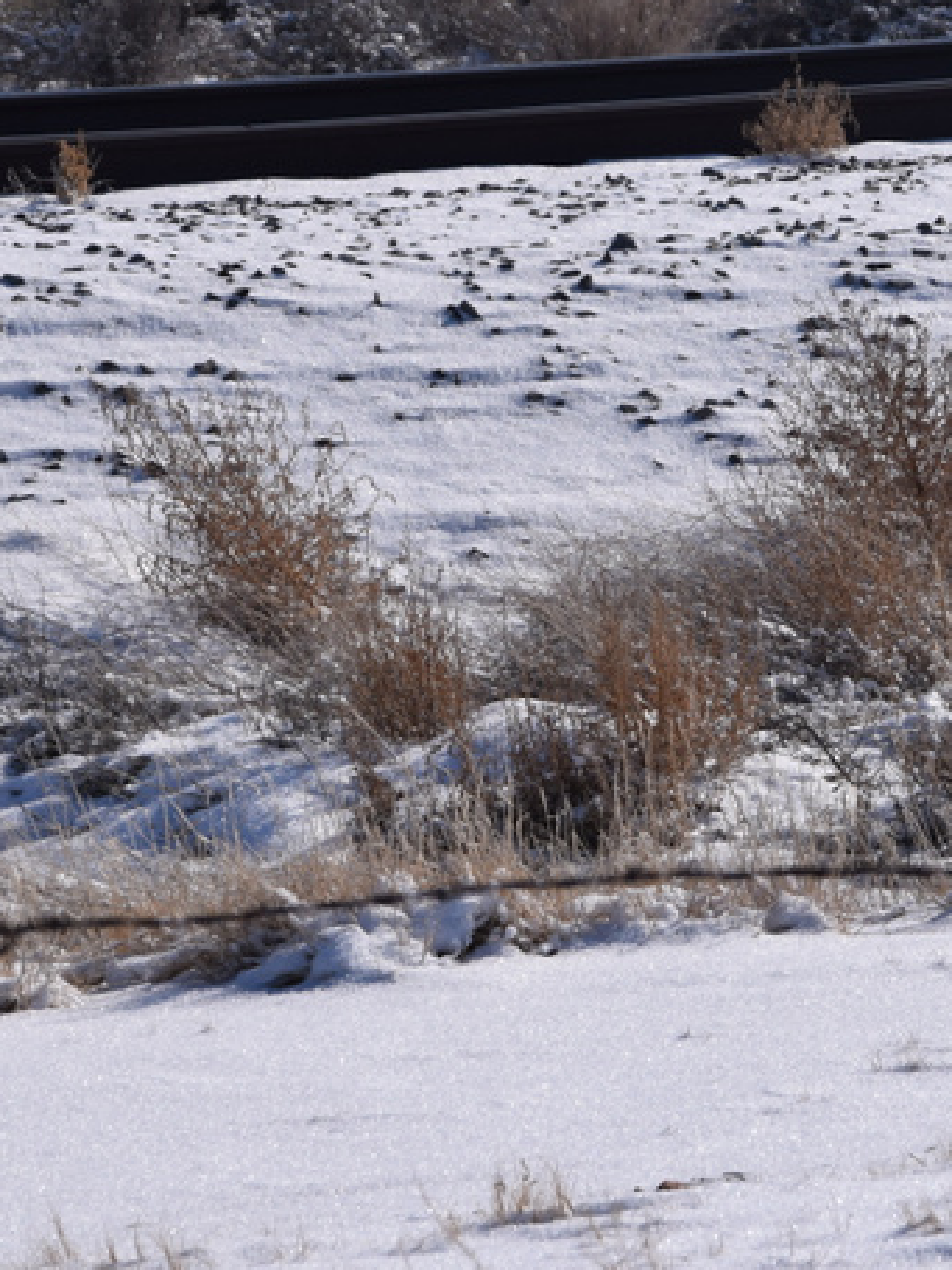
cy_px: 599
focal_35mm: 357
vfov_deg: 5.6
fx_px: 13097
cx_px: 779
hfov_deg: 4.2
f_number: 10
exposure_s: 1/800
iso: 200
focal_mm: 110
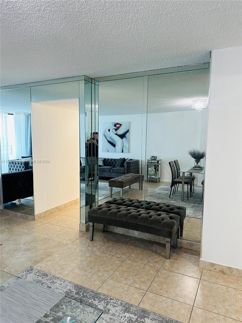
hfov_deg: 56.8
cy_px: 162
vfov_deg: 71.6
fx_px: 224
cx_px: 121
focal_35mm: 24
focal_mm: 6.86
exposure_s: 1/120
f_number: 1.78
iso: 200
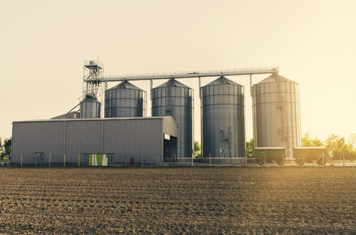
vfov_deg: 39.8
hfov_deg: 57.3
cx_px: 178
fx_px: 326
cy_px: 118
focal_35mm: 33
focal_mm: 22
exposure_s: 1/200
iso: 100
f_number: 9
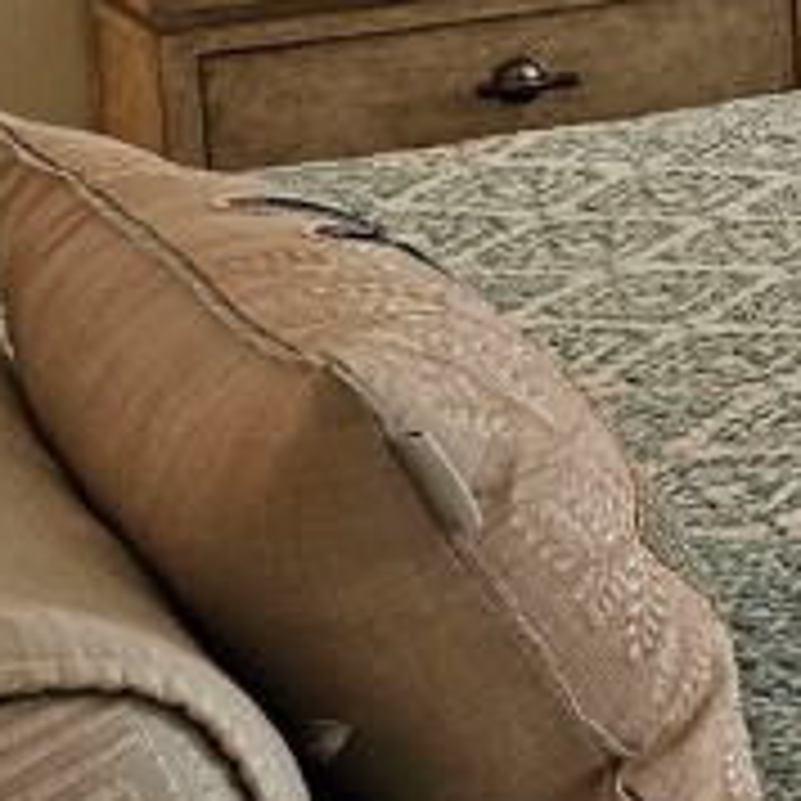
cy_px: -252
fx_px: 3063
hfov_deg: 11.3
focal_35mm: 117
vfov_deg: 14.3
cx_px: 2138
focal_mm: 5.4
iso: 250
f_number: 1.8
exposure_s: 1/120
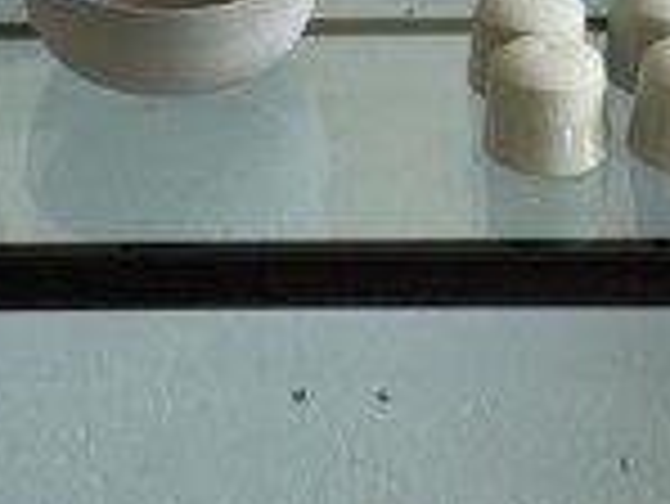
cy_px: -223
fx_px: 2383
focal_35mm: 123
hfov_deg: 16.0
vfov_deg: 11.6
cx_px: 308
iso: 100
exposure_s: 1/99
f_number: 2
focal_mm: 6
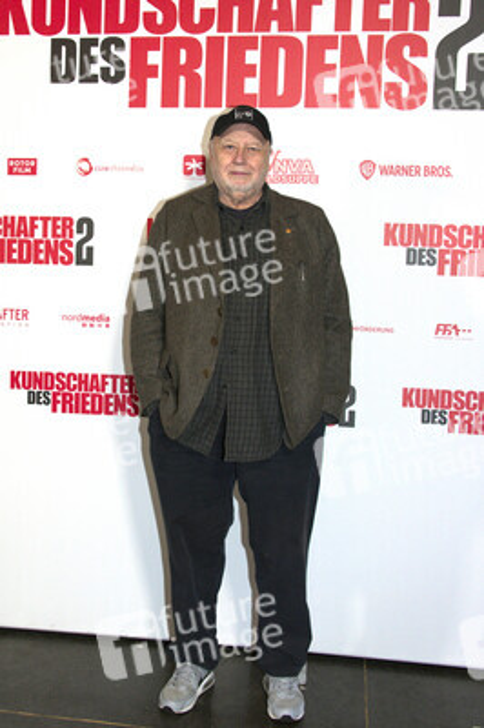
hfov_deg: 36.8
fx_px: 727
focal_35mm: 36
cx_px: 242
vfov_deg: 53.2
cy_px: 364
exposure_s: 1/125
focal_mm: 36
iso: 1600
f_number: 6.3
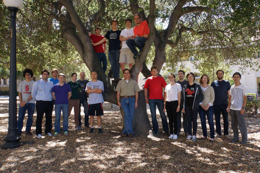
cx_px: 130
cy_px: 86
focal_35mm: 33
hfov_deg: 57.2
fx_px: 238
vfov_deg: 40.0
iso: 800
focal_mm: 22.3
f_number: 8
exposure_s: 1/250
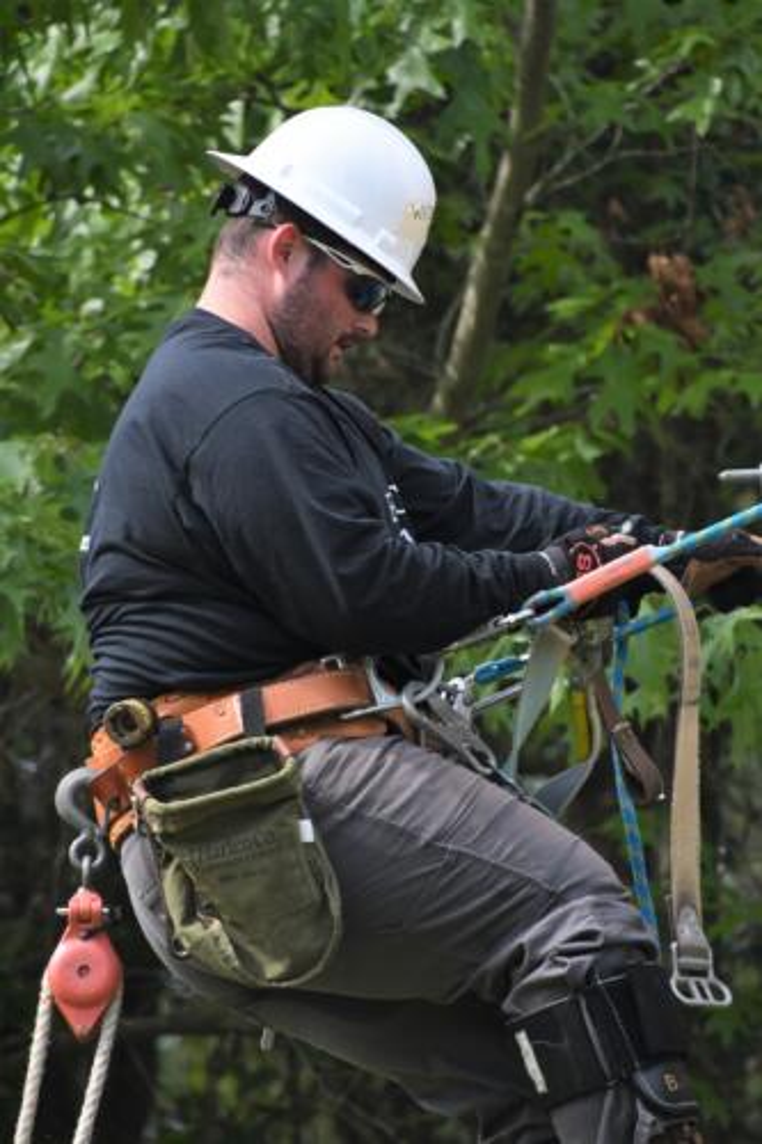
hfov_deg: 3.1
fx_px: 14296
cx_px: 381
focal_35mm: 450
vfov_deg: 4.6
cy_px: 572
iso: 800
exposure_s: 1/640
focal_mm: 300
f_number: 10
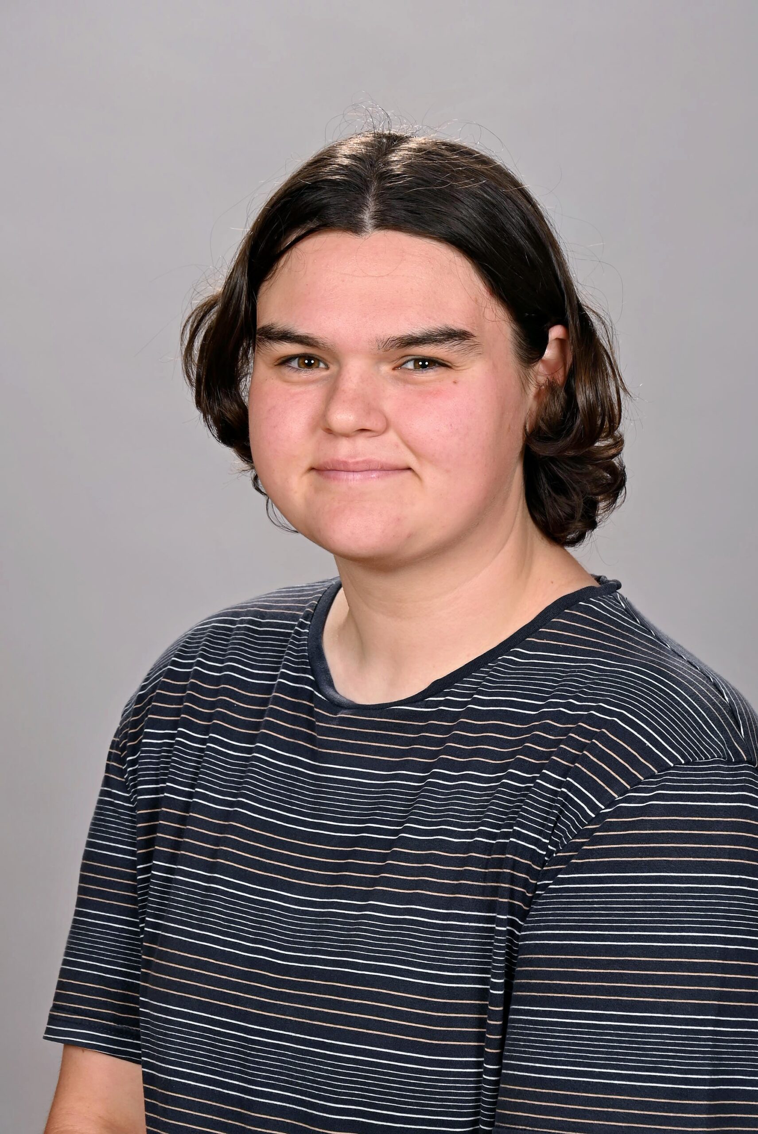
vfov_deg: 14.9
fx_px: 4351
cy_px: 567
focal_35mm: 138
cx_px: 379
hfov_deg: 10.0
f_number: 11
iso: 200
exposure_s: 1/160
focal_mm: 92
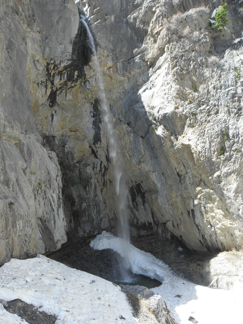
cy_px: 162
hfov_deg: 53.1
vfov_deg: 67.3
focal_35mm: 26
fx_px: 243
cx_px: 122
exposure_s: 1/80
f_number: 5.6
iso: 64
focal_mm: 4.6
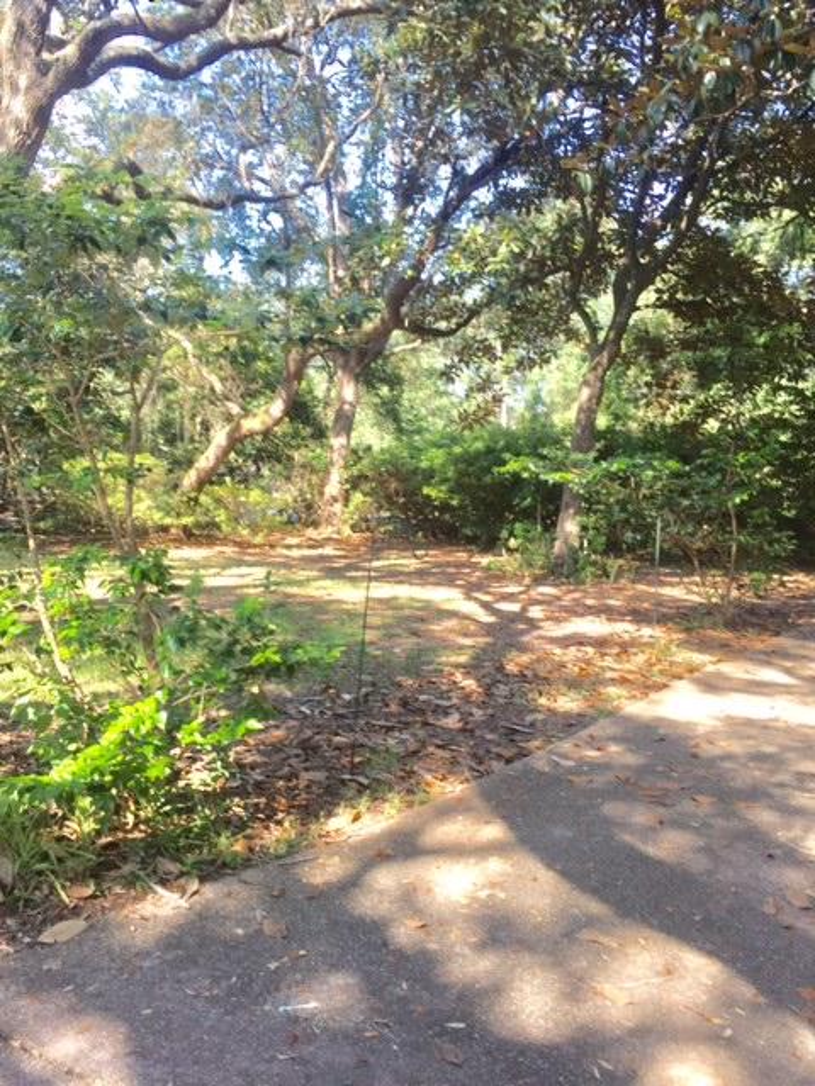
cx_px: 408
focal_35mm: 29
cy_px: 543
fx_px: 910
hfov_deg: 48.2
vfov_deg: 61.7
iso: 32
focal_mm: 4.15
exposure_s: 1/155
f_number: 2.2
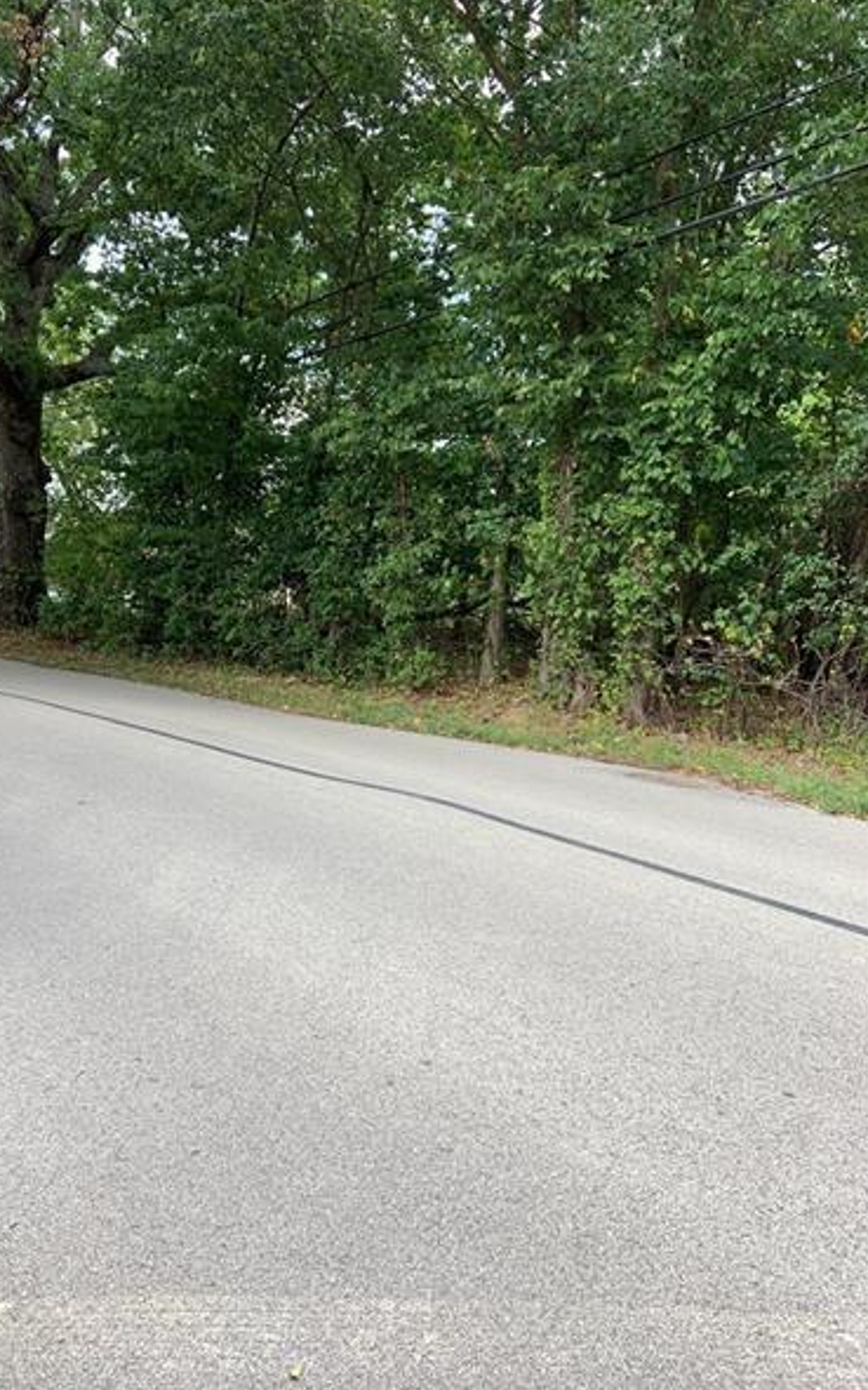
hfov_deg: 44.3
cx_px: 343
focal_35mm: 28
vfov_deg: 66.5
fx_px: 1061
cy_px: 689
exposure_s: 1/151
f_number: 1.8
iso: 25
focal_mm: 4.25
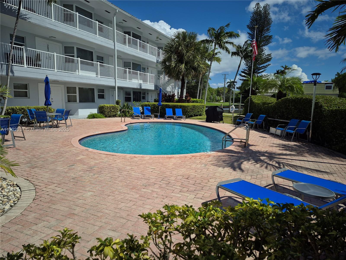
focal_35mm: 23
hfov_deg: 73.9
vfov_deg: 58.9
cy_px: 130
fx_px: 230
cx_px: 173
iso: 25
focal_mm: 5.4
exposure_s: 1/2920
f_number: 1.8
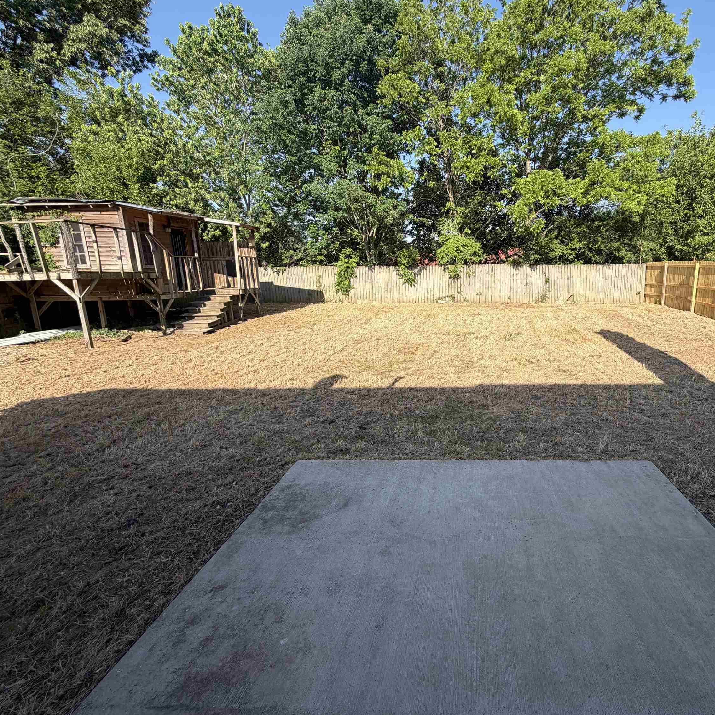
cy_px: 350
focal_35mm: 17
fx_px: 397
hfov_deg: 81.9
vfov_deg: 84.0
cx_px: 459
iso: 40
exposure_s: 1/760
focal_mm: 2.22
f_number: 2.2
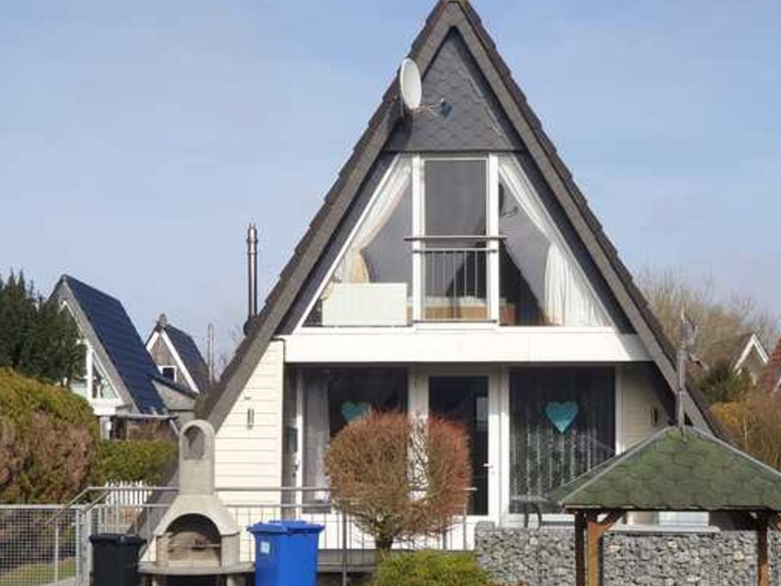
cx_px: 454
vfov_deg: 22.2
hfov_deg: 29.3
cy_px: 350
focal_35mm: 66
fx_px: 1489
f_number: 2.4
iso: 100
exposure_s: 1/927
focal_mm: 6
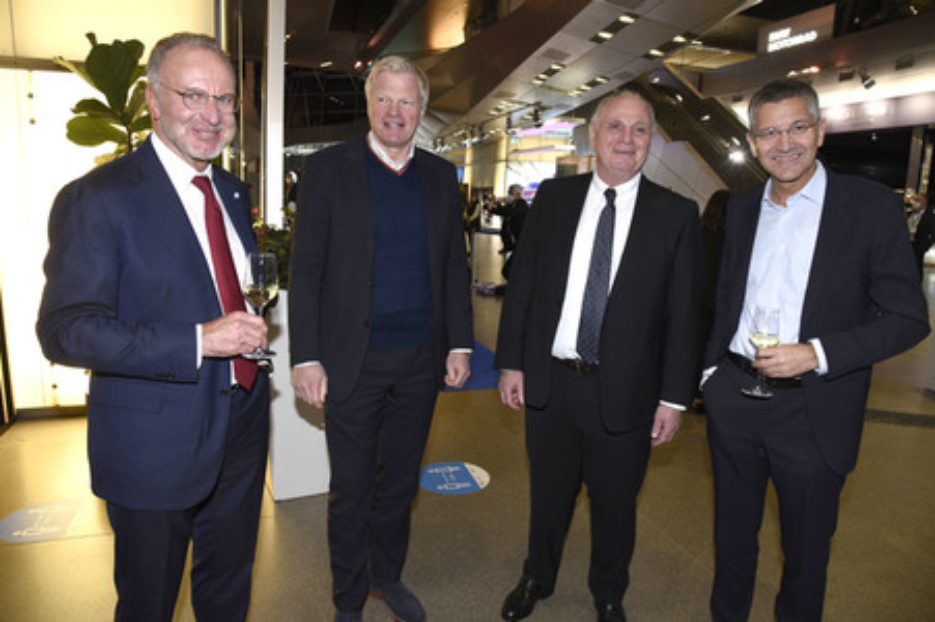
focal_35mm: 24
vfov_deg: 53.1
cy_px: 311
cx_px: 468
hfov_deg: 73.8
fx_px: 623
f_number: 6.3
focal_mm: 24
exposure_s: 1/80
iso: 1600
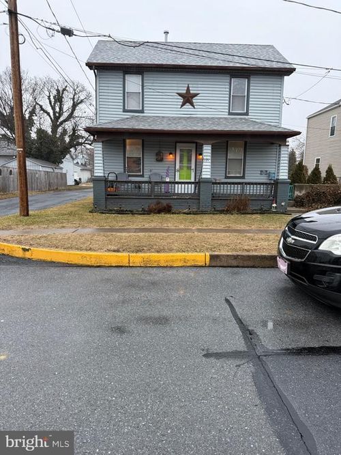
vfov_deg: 71.6
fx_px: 315
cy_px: 228
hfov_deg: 56.8
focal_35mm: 24
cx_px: 170
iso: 320
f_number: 1.78
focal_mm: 6.76
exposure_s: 1/60
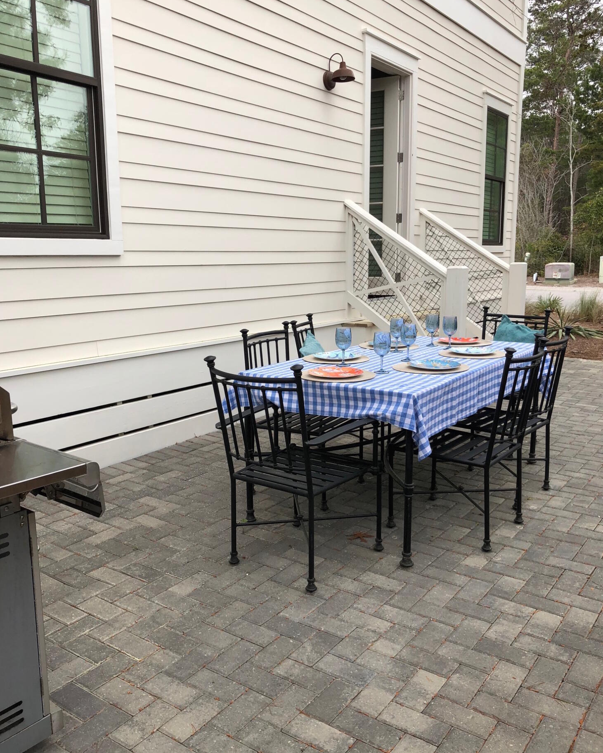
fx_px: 691
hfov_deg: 47.1
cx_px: 296
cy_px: 369
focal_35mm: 31
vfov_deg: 57.2
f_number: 1.8
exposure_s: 1/750
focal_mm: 3.99
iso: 20
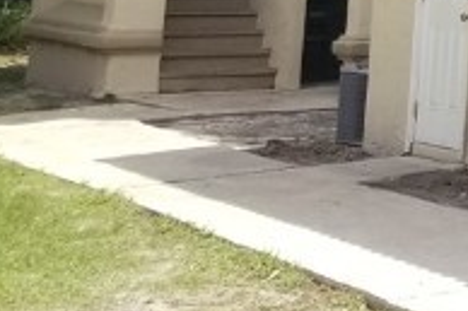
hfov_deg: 11.3
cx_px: 1221
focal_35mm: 143
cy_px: -306
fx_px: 1857
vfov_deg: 9.0
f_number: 1.7
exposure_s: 1/1112
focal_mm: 4.25
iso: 50
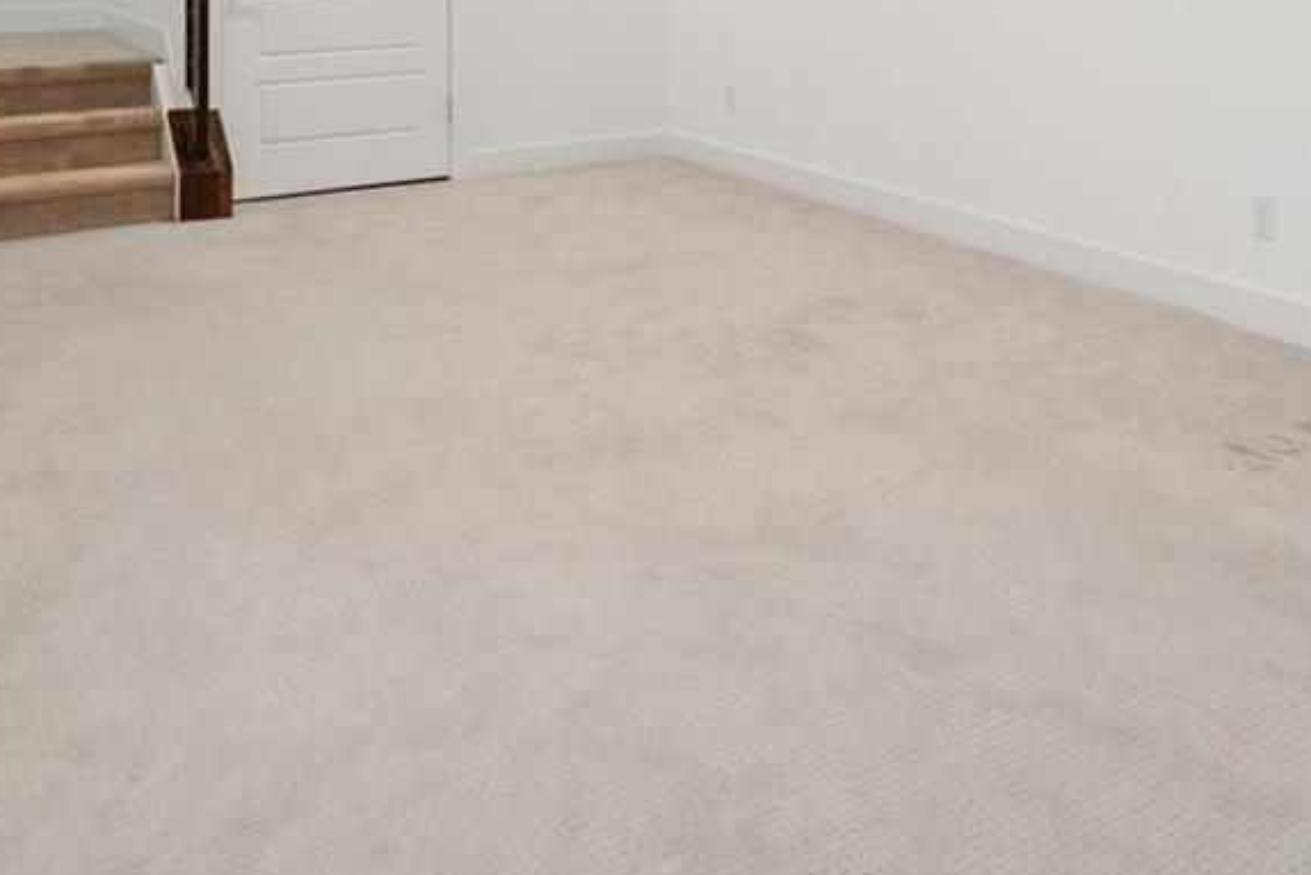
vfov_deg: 30.9
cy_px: -66
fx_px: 1421
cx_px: 1028
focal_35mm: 39
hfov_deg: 47.2
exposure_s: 1.3
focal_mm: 14
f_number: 9
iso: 100
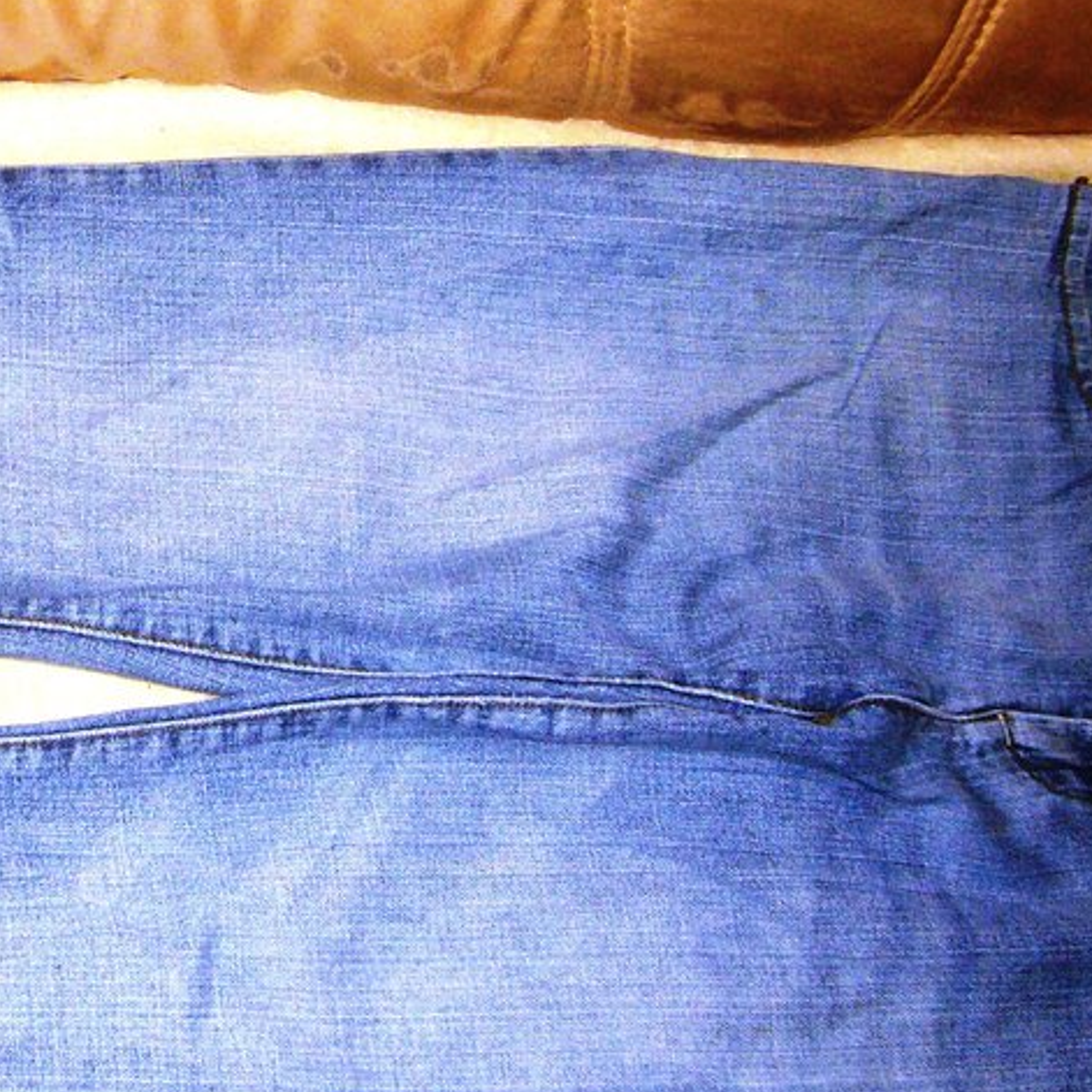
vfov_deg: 24.5
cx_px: -17
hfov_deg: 23.5
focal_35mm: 70
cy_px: 352
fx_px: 2498
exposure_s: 1/30
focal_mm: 4.6
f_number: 2.8
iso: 100
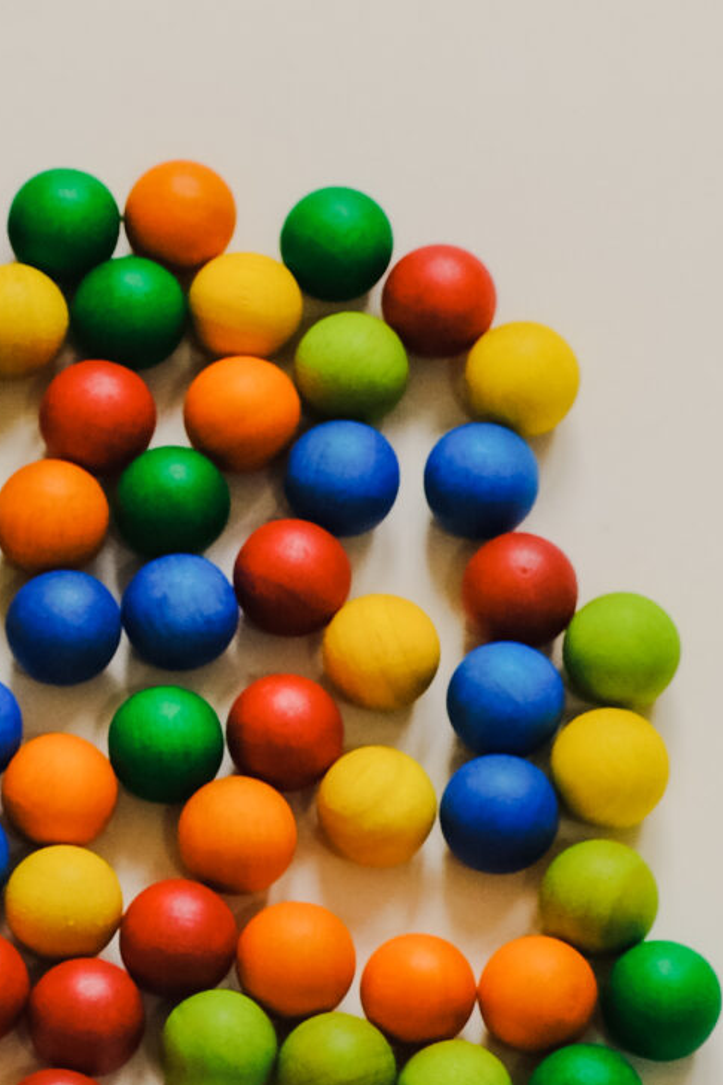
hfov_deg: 4.6
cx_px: -276
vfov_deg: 7.0
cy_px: 582
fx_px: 8886
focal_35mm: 295
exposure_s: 1/80
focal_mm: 56
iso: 1250
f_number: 5
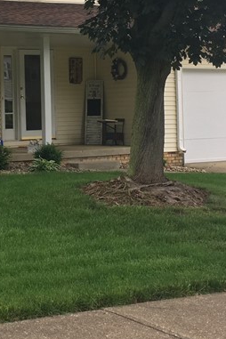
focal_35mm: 81
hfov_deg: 16.7
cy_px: 81
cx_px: 32
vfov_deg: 24.8
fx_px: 763
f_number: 2.2
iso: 32
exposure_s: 1/120
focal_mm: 4.15
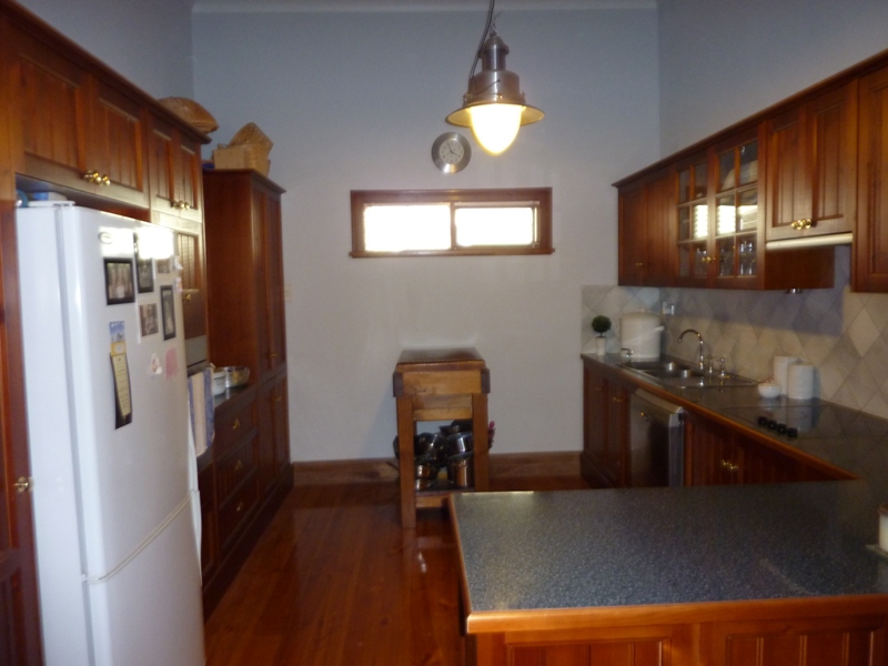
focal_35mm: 25
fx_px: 641
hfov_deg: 69.4
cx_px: 444
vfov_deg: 54.9
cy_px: 333
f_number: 3.3
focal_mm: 4.1
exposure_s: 1/30
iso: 250
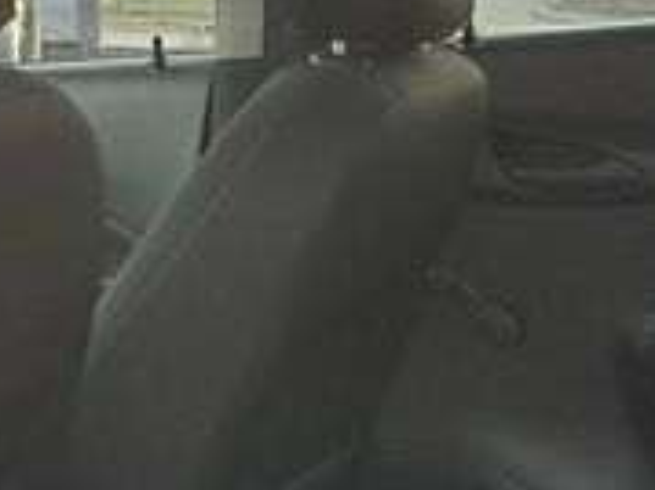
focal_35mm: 93
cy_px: 523
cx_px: 410
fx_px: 1759
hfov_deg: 21.1
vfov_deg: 15.5
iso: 320
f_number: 2.4
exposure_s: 1/120
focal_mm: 4.3
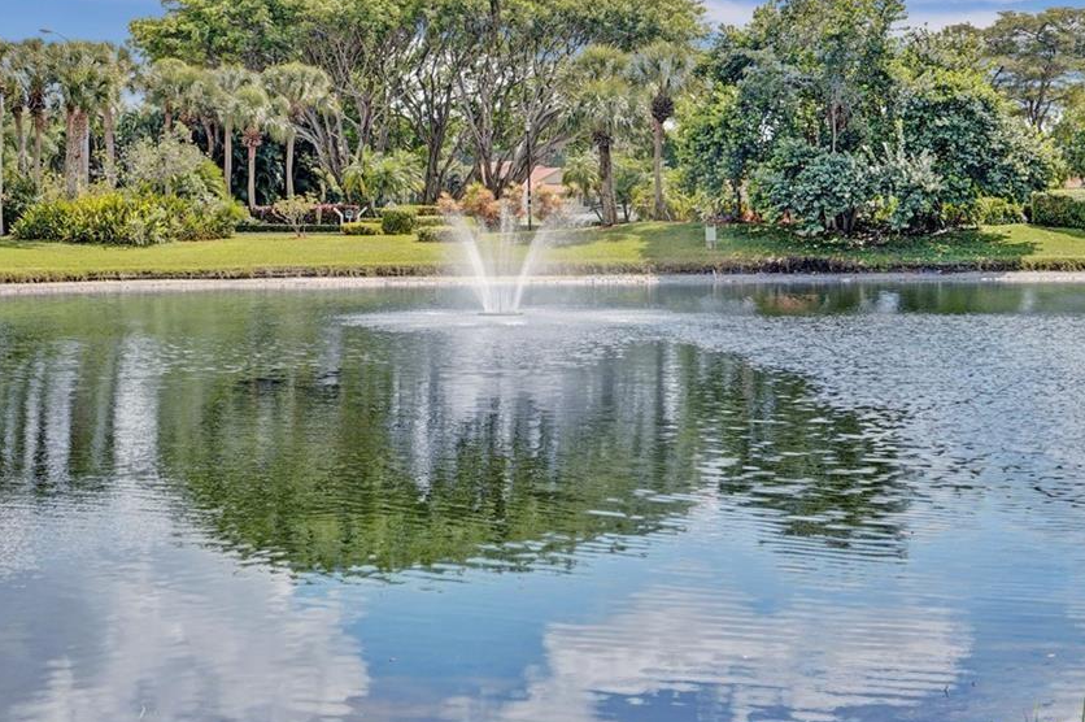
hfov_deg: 30.1
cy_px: 225
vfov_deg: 20.2
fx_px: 2018
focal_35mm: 67
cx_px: 535
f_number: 4
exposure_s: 1/8000
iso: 800
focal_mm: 35
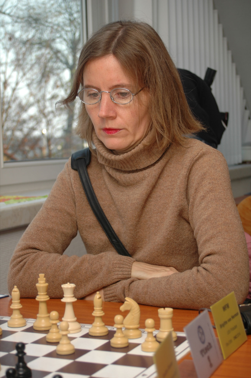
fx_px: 754
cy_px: 189
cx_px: 126
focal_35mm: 72
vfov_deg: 28.1
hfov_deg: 18.9
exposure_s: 1/60
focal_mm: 48
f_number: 5.6
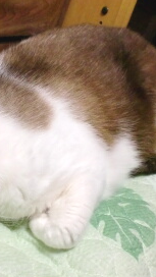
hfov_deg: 21.2
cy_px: 141
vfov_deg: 37.2
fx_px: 412
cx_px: 30
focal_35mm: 56
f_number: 3.1
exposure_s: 1/60
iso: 320
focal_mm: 6.3
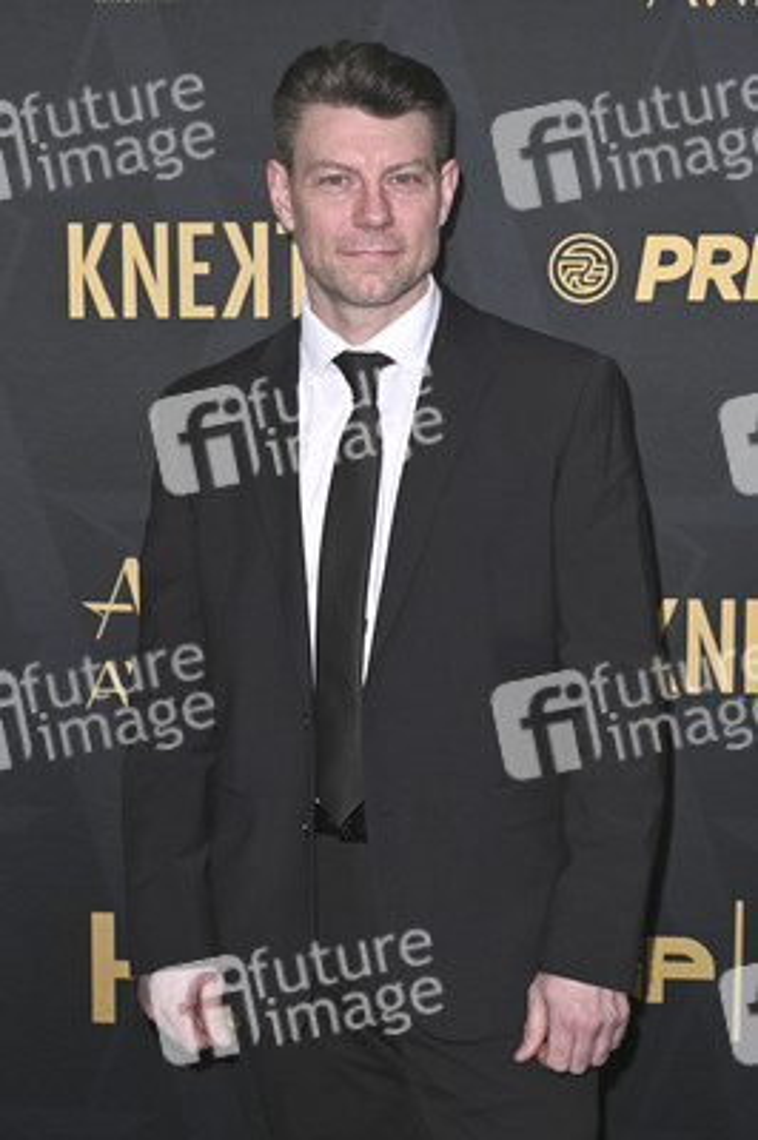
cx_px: 379
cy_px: 570
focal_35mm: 58
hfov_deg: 23.3
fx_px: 1835
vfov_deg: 34.5
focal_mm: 58
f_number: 5.6
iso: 2000
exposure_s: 1/320
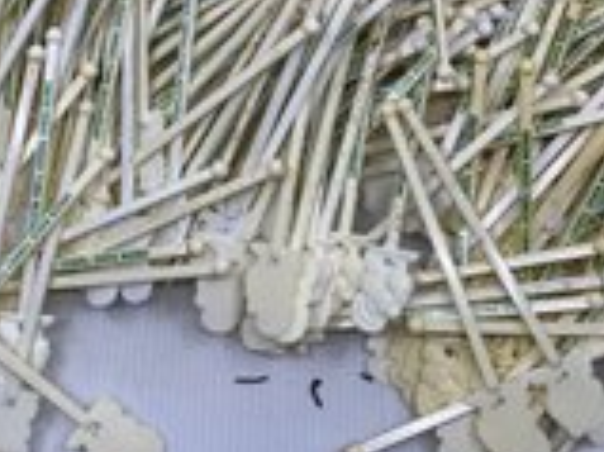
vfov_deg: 25.6
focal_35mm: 56
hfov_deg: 34.4
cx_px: 287
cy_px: 82
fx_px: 976
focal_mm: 4.25
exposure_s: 1/288
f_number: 1.8
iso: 32
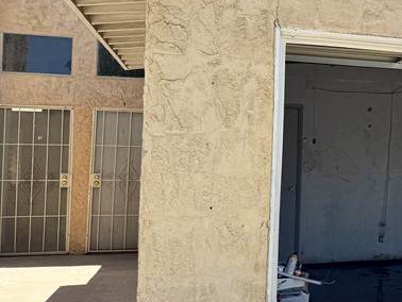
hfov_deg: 25.5
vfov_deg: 22.6
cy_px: 123
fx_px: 755
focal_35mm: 65
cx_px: 527
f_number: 1.78
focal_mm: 6.76
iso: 80
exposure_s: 1/3802
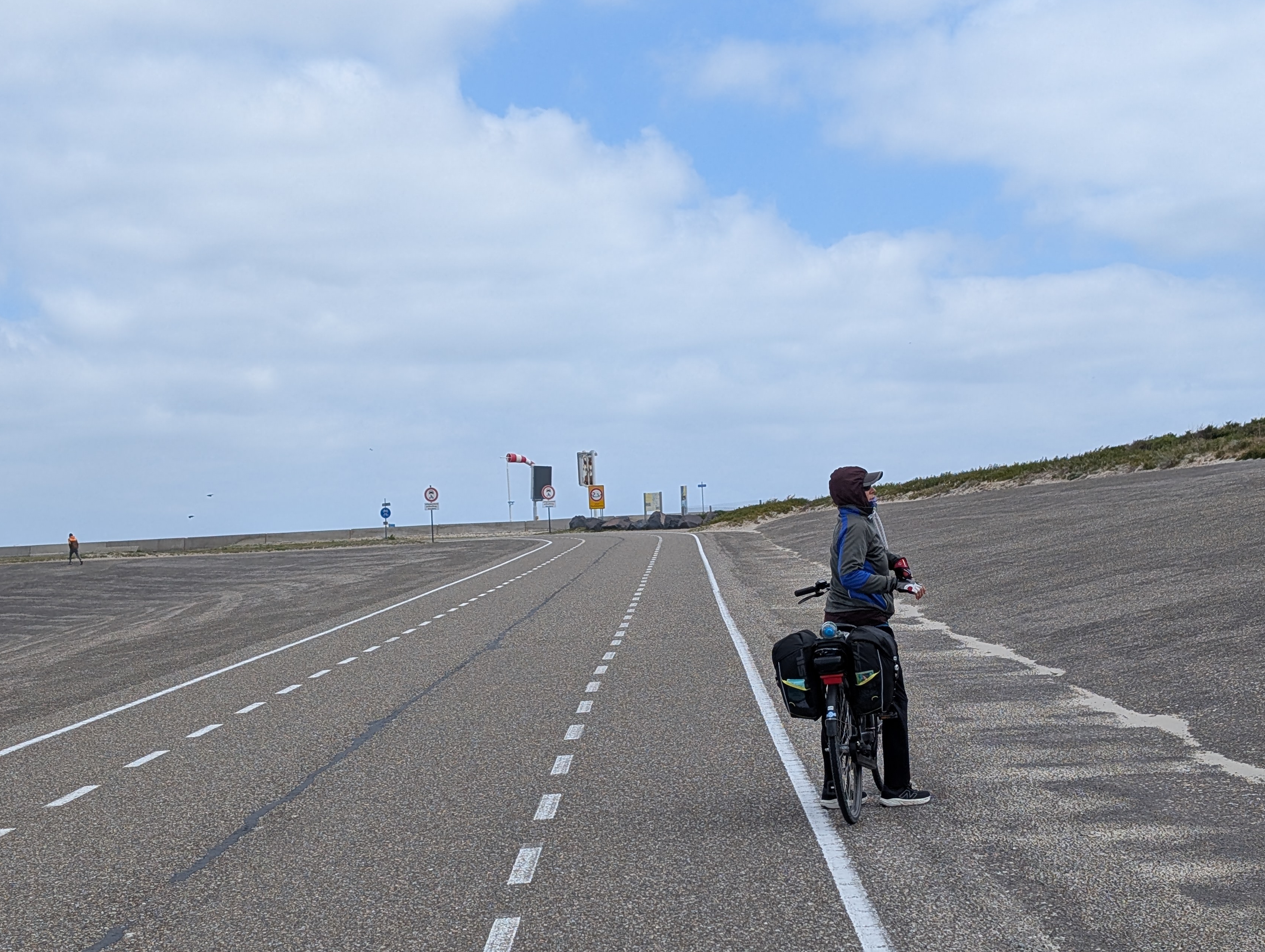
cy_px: 546
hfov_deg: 32.6
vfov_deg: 24.9
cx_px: 688
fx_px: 2159
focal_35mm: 59
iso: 26
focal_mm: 6.9
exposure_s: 1/1577
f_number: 1.68
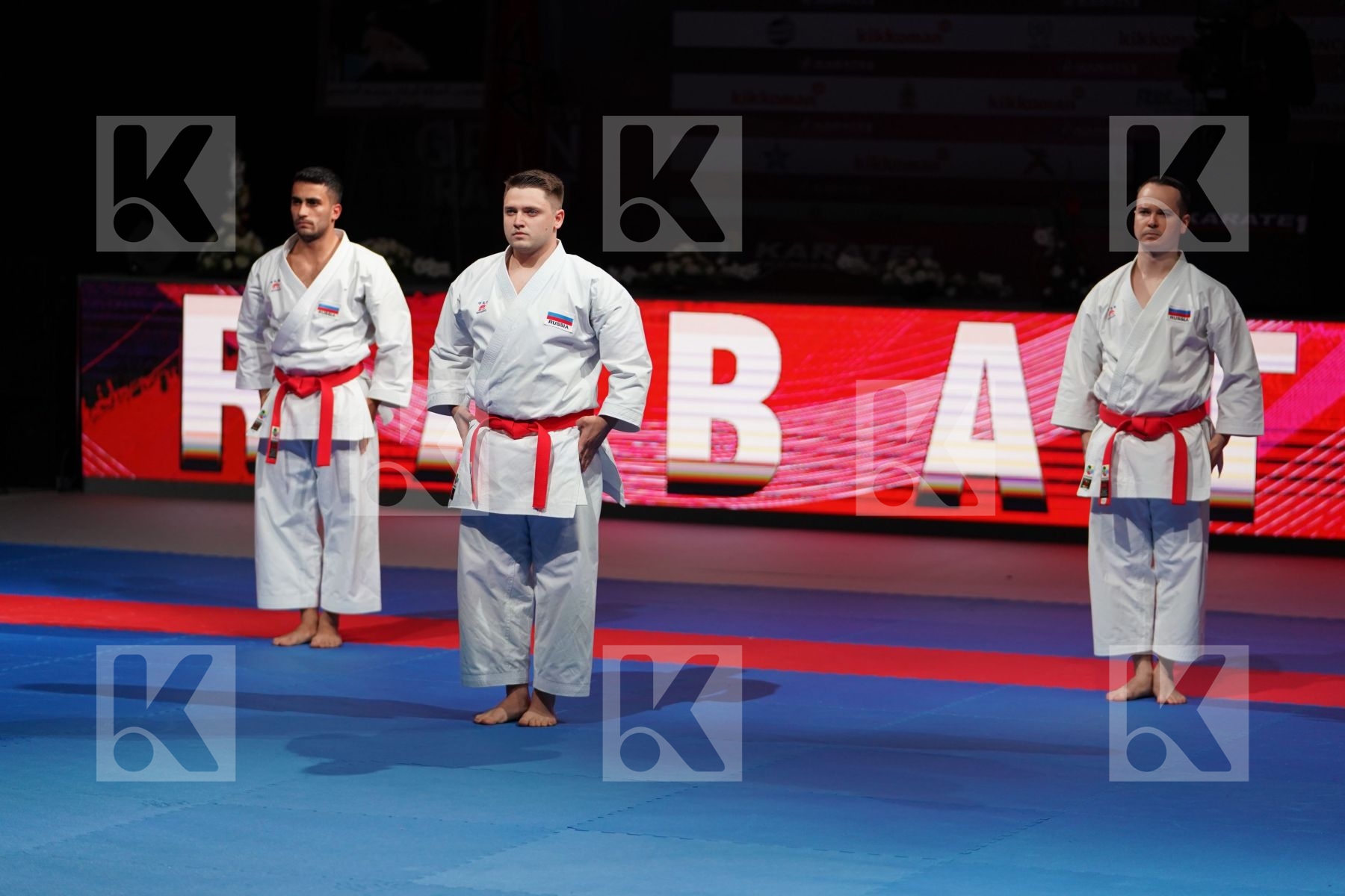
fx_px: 4483
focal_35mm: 120
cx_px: 672
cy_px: 448
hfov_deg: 17.1
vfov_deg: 11.4
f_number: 2.8
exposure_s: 1/500
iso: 1000
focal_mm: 120
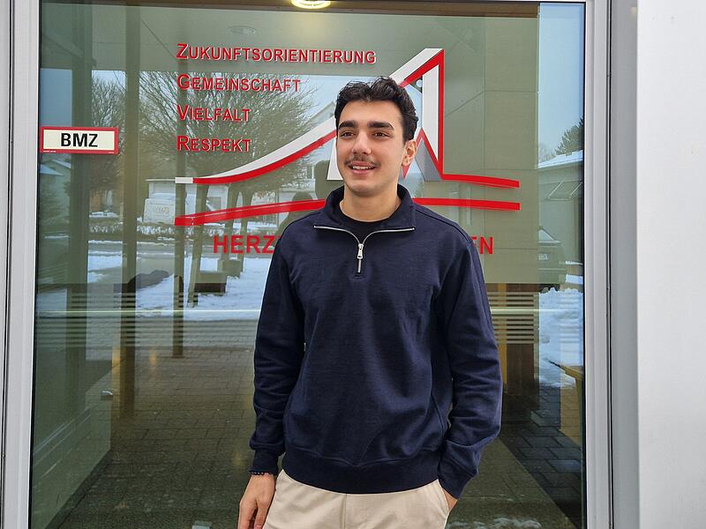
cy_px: 264
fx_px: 469
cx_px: 353
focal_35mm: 23
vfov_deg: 58.9
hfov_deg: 73.9
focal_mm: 5.4
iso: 64
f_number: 1.8
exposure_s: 1/182
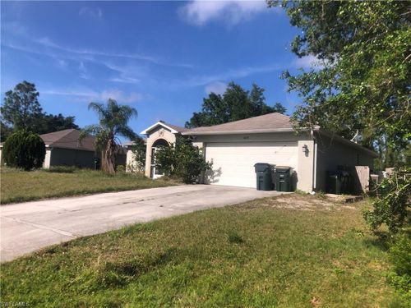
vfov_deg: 49.7
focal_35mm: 28
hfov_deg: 63.4
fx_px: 332
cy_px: 154
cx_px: 206
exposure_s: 1/2183
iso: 25
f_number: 1.8
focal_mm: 3.99
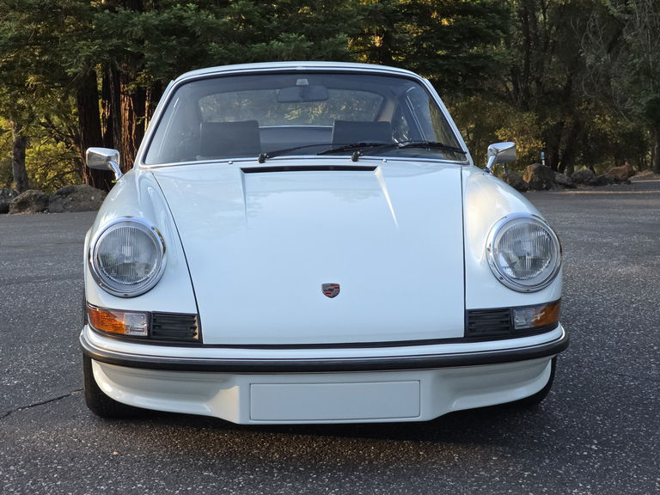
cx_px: 330
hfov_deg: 28.2
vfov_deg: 21.3
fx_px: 1316
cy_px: 248
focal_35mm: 69
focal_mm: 7.9
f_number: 2.4
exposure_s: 1/207
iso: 50
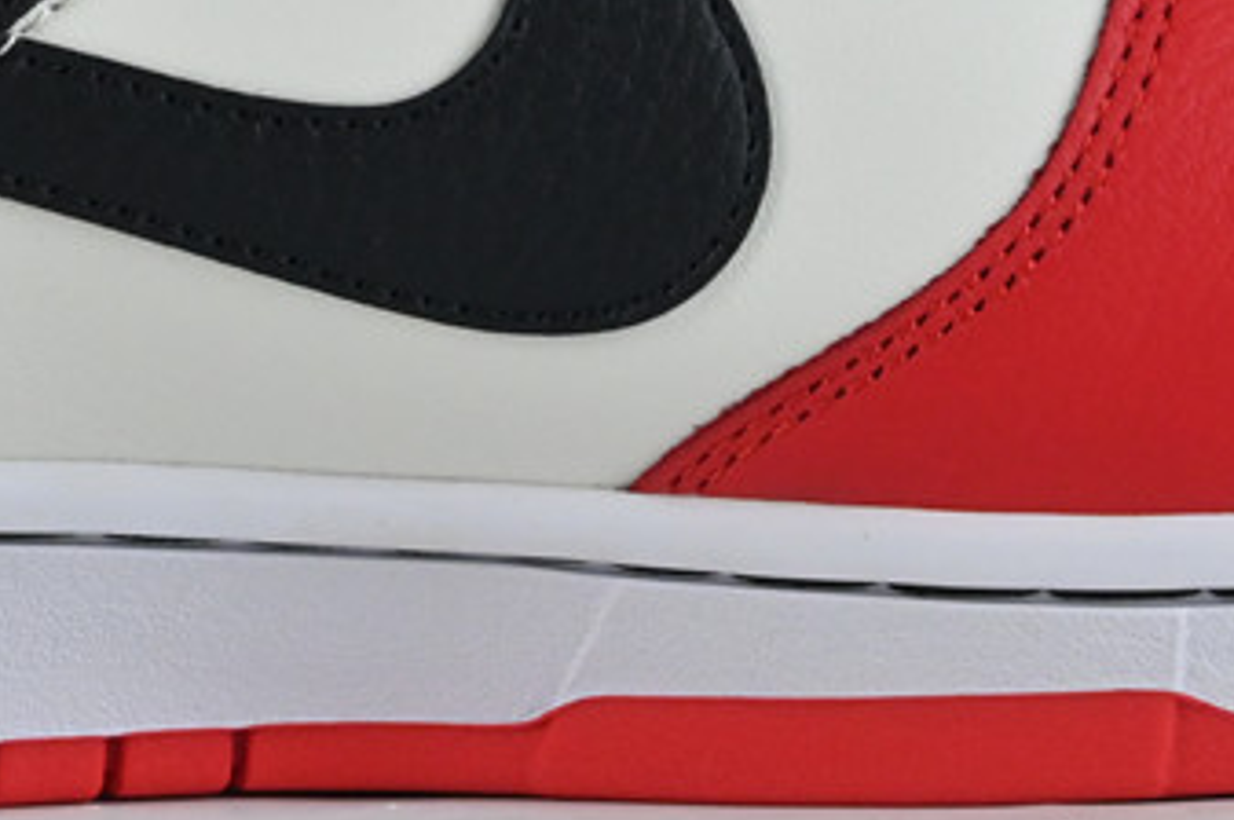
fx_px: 6773
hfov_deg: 10.4
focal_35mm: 198
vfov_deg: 6.9
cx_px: 542
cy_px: -40
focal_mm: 37
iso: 1000
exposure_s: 1/100
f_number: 10
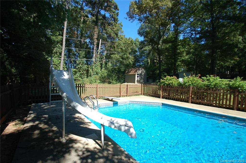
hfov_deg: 100.5
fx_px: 102
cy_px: 82
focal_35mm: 15
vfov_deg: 77.2
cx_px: 123
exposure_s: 1/200
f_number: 7.1
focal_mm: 10
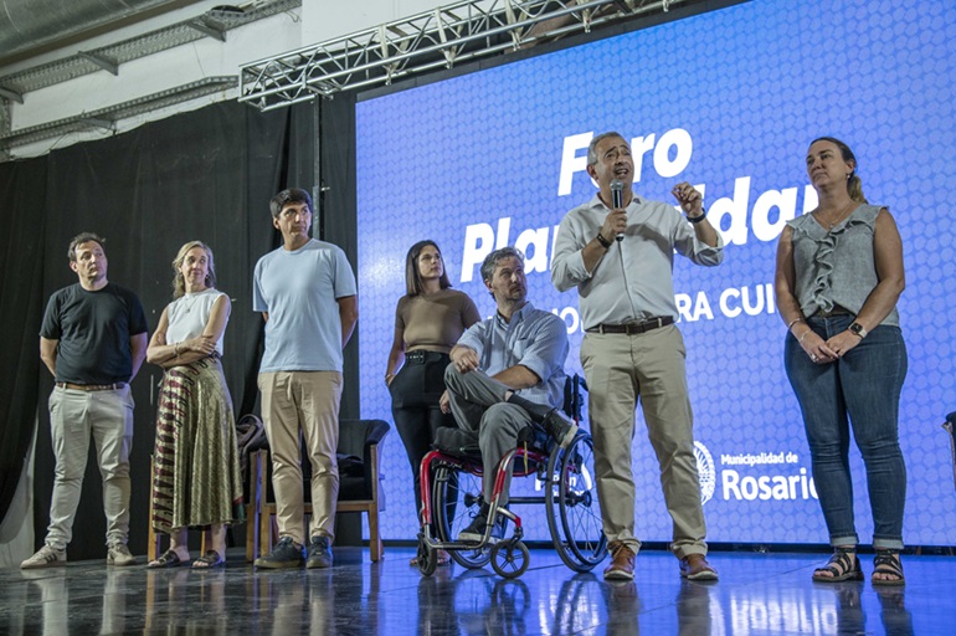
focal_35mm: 38
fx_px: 1008
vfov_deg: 35.0
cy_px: 318
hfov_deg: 50.7
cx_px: 478
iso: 1250
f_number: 5
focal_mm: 38
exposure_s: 1/125
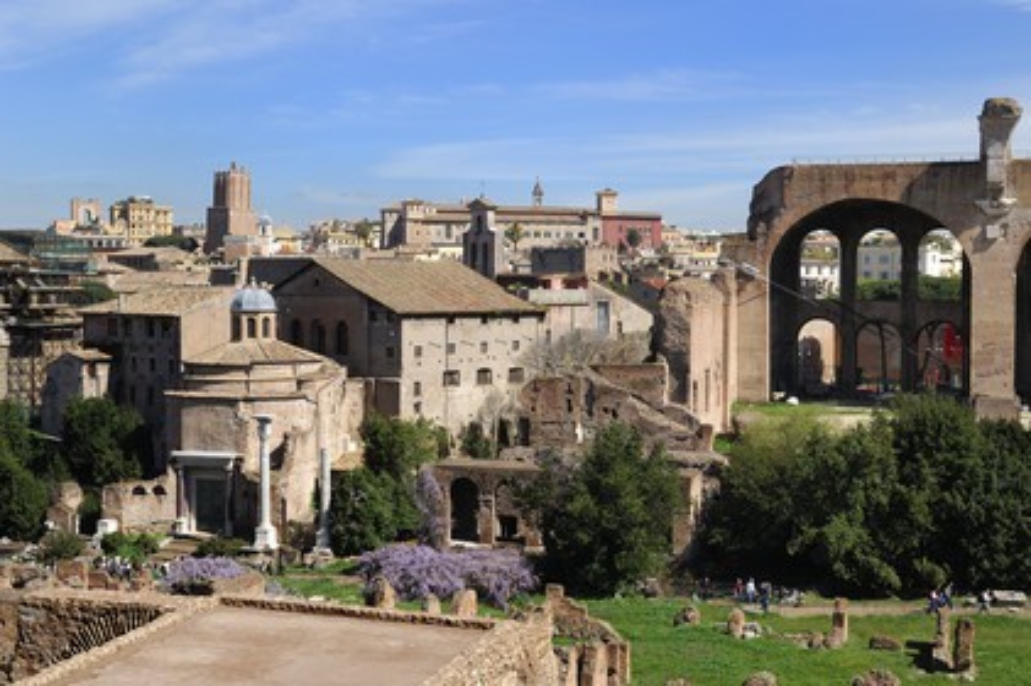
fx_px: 1374
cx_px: 516
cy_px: 343
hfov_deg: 41.1
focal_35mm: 48
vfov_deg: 28.0
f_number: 7.6
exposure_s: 1/200
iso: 100
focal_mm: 32
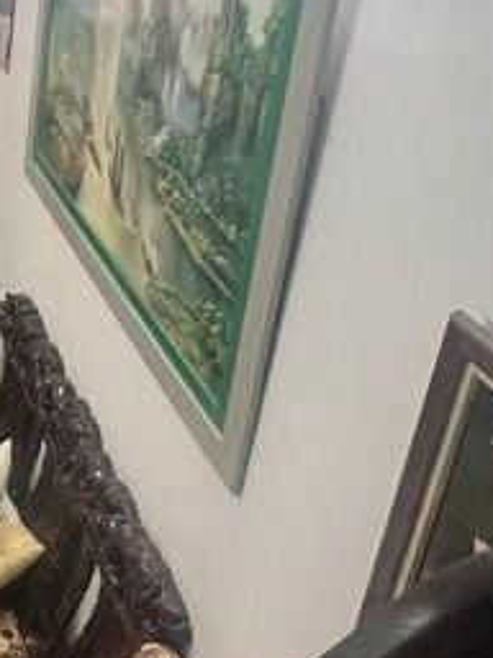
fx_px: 987
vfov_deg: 36.6
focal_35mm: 52
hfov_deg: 19.1
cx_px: -454
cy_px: 239
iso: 500
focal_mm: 1.57
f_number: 1.8
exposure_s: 1/50
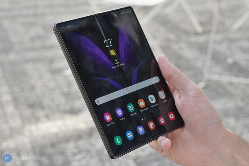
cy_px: 83
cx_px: 124
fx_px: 401
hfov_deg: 34.5
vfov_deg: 23.4
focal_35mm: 58
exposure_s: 1/250
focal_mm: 58
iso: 640
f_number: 7.1
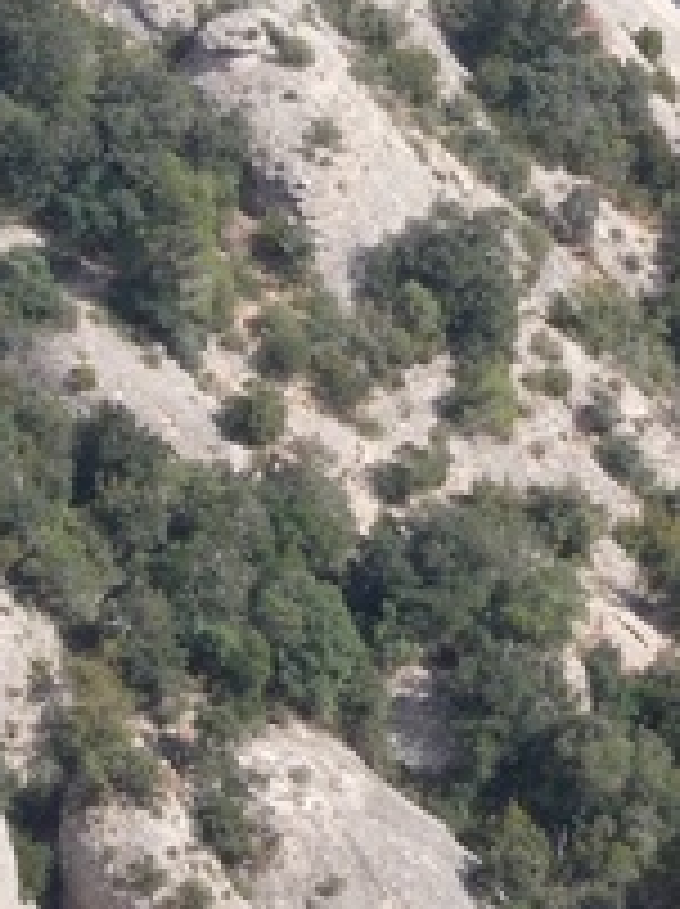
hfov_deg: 3.9
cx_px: 763
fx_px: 10027
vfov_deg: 5.2
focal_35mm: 382
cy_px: -270
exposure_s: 1/125
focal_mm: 23
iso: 80
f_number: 6.5
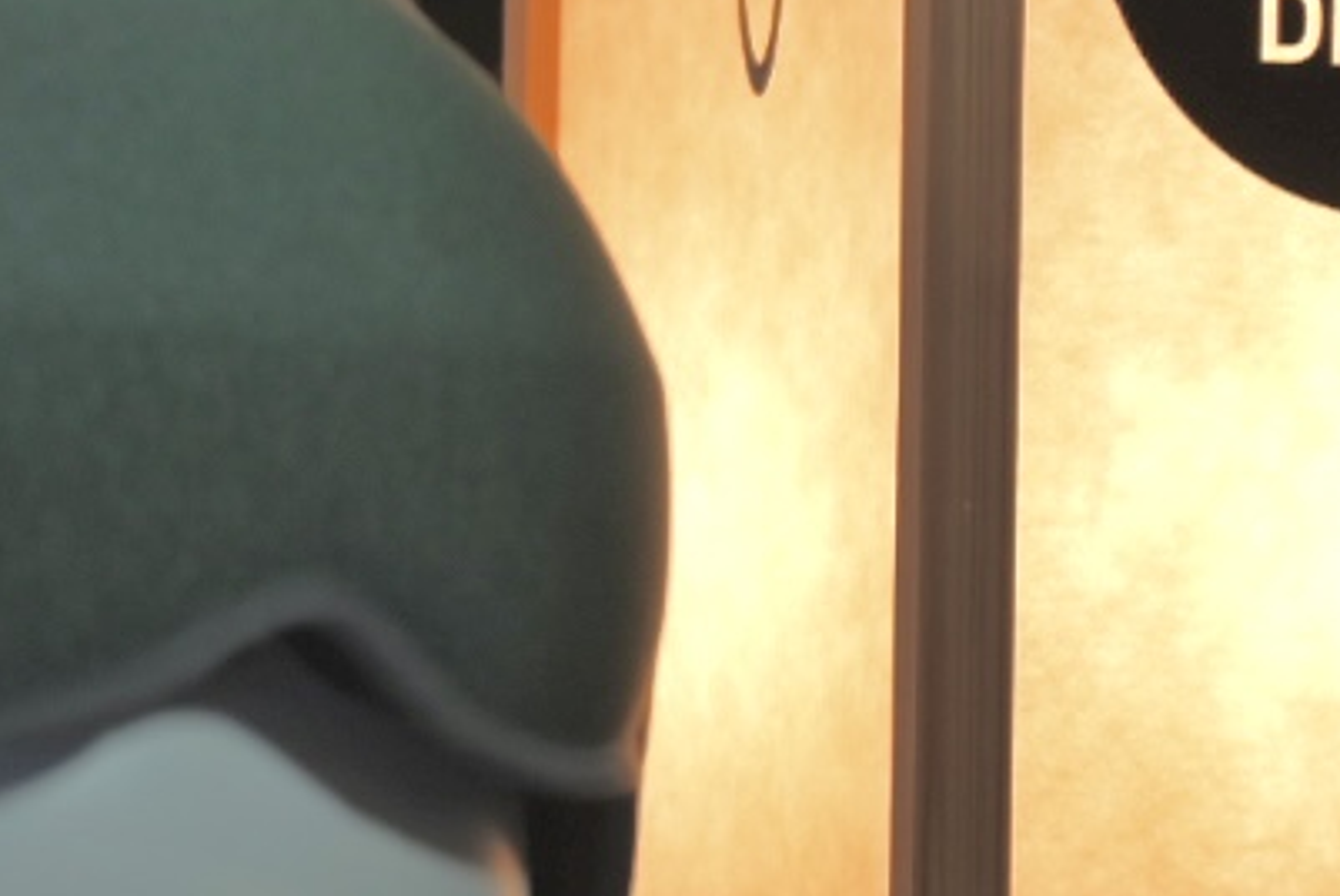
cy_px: 565
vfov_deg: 6.0
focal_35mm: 230
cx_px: -541
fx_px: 8567
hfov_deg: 8.8
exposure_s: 1/125
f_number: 5.6
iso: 640
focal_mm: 57
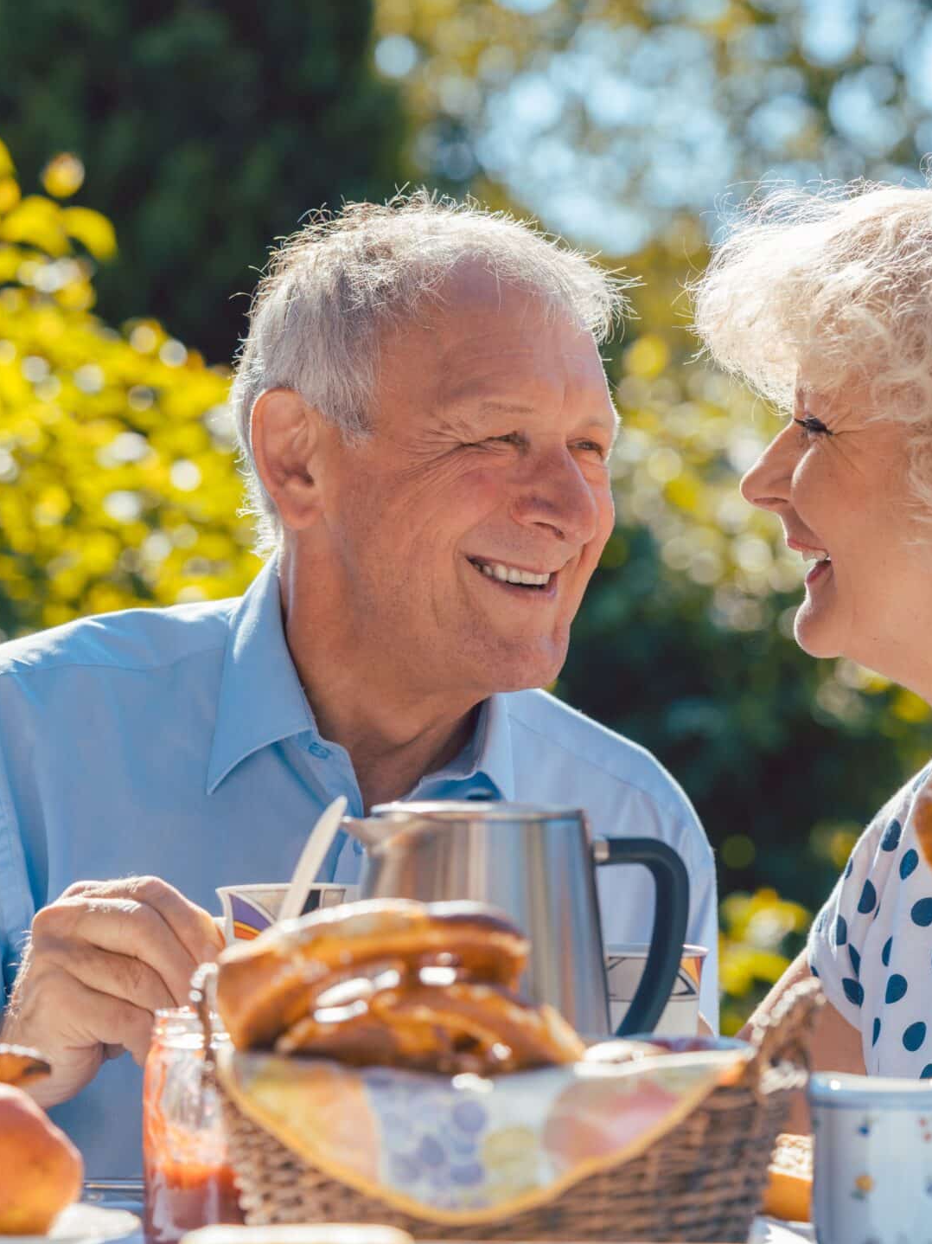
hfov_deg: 11.4
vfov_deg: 15.2
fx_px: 4668
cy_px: 622
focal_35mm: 130
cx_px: 596
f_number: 4
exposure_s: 1/500
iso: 160
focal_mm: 90
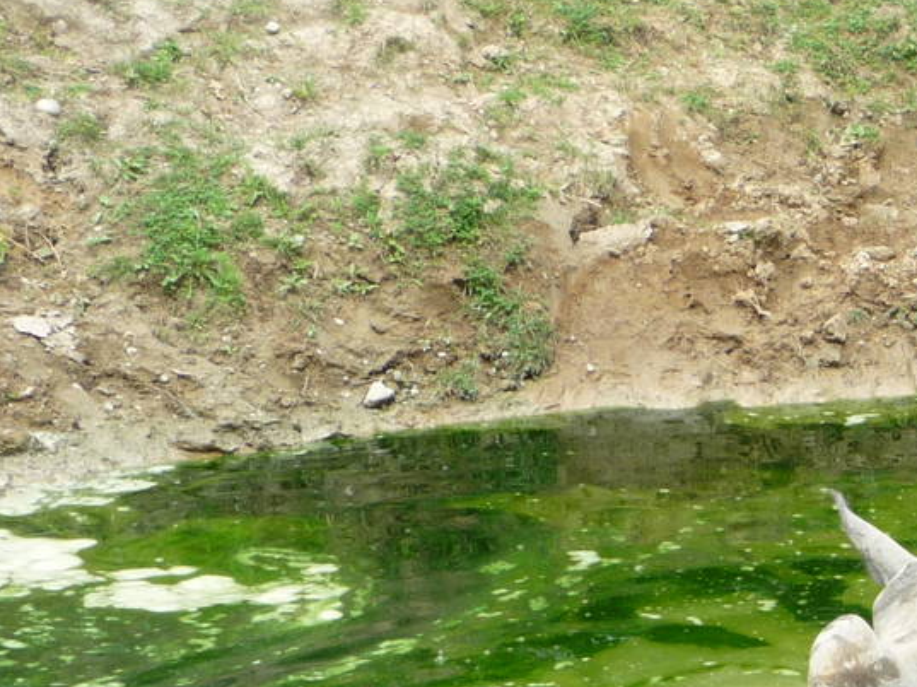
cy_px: 443
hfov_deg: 11.7
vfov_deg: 9.0
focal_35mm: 164
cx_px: 1270
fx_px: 4342
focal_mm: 9.3
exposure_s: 1/200
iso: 100
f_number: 4.3
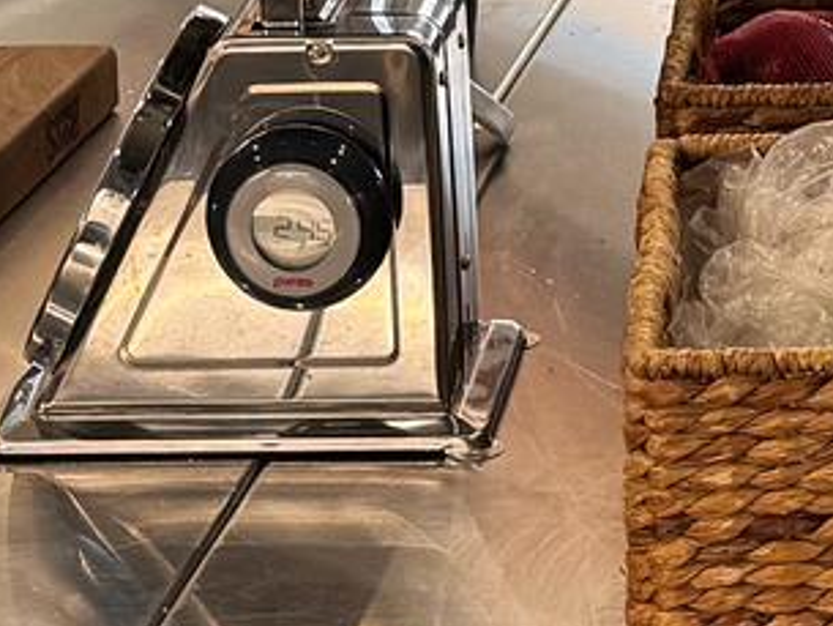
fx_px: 3876
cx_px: 601
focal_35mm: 161
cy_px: -402
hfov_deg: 12.2
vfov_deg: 8.9
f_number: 1.78
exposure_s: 1/60
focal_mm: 6.76
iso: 160
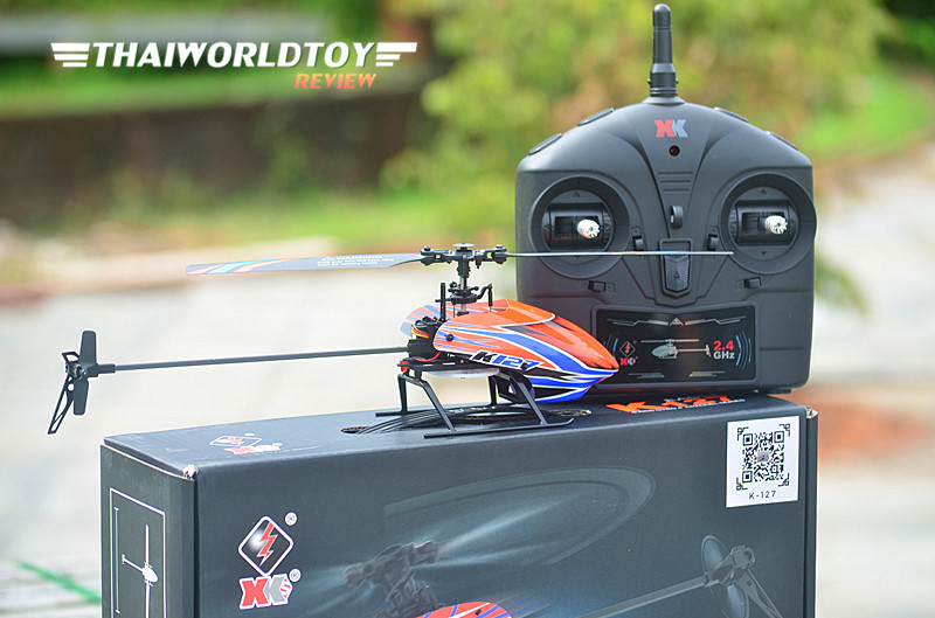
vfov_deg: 12.1
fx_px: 2914
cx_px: 468
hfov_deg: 18.2
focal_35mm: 112
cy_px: 309
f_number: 5.6
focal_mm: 75
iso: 100
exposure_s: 1/160
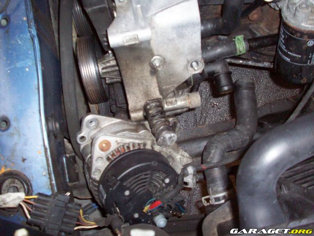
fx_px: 336
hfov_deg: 50.1
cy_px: 118
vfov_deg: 38.7
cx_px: 157
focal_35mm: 37
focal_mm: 6.2
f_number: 2.8
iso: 200
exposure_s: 1/64
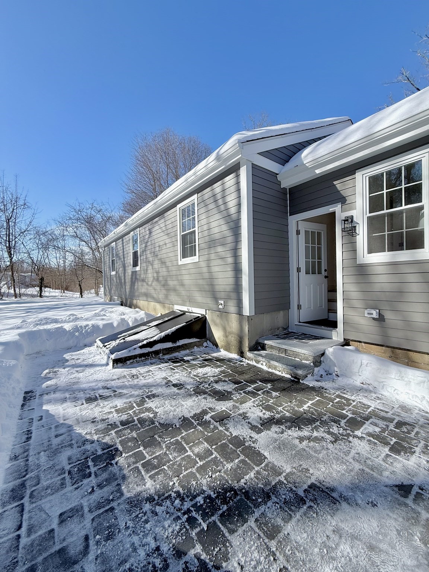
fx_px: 231
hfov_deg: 85.7
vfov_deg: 102.1
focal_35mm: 14
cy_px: 286
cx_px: 214
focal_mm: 2.22
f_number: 2.2
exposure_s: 1/1698
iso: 50
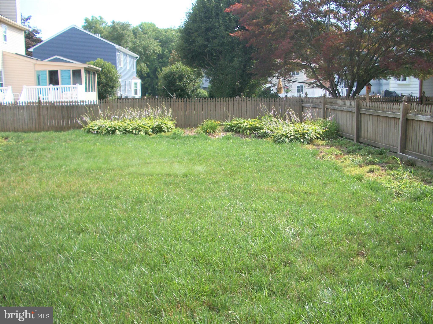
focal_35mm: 35
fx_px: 438
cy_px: 162
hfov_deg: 52.6
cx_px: 216
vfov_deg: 40.7
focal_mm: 6.3
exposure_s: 1/320
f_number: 3.1
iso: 80
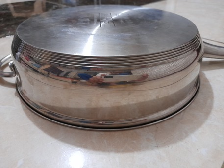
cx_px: 112
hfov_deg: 69.4
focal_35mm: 25
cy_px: 84
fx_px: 162
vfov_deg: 54.9
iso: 640
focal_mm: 4.6
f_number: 2
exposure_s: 1/24
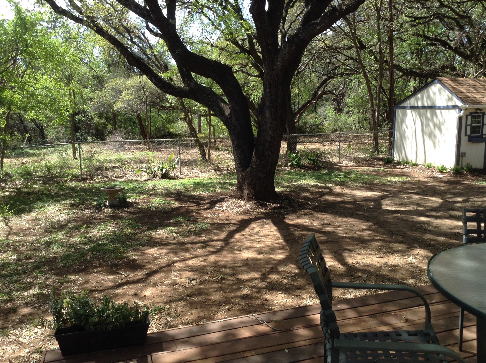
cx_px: 243
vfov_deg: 42.8
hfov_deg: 55.4
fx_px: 463
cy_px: 182
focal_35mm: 33
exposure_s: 1/277
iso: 25
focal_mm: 3.3
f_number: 2.4
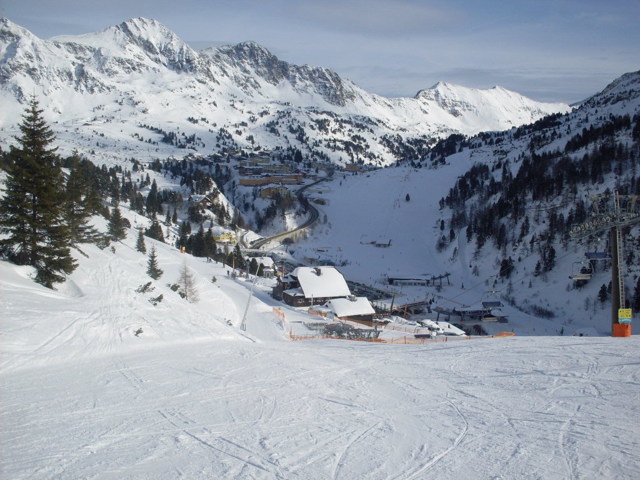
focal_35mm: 38
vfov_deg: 37.7
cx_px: 320
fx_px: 703
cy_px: 240
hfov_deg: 49.0
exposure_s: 1/500
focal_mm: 6.3
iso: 80
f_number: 8.4
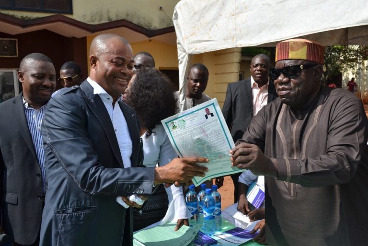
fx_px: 338
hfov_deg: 57.2
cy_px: 123
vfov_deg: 40.0
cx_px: 184
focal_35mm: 33
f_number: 7.1
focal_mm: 22
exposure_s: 1/200
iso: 100
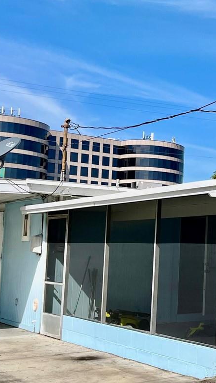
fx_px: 590
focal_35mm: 58
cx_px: 331
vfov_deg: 36.0
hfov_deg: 18.3
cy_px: 208
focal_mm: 5.1
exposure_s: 1/4149
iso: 50
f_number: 1.6
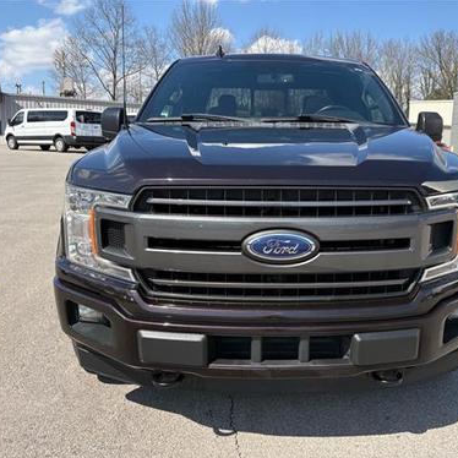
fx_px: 464
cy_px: 230
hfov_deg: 52.2
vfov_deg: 52.5
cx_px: 276
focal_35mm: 31
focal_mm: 5.96
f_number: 1.6
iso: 50
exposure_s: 1/1953
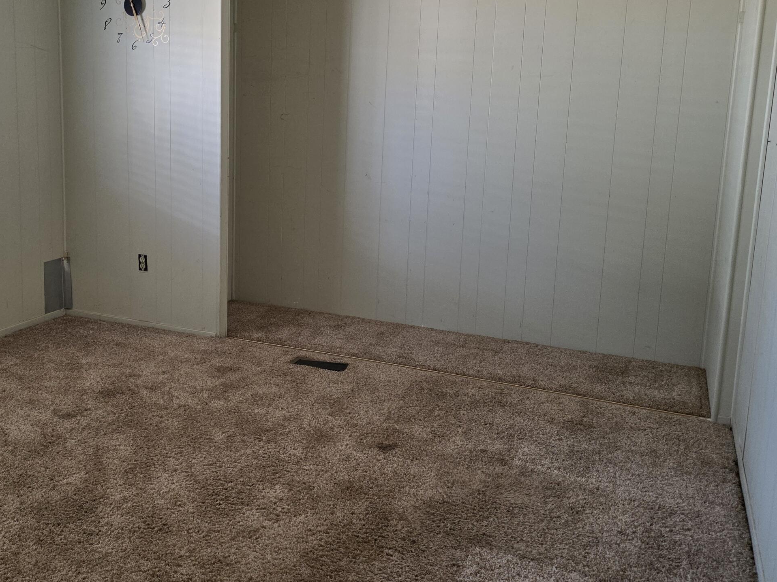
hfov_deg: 50.7
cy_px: 229
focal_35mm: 36
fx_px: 808
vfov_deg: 39.5
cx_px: 283
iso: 250
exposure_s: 1/120
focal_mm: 6.3
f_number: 1.7
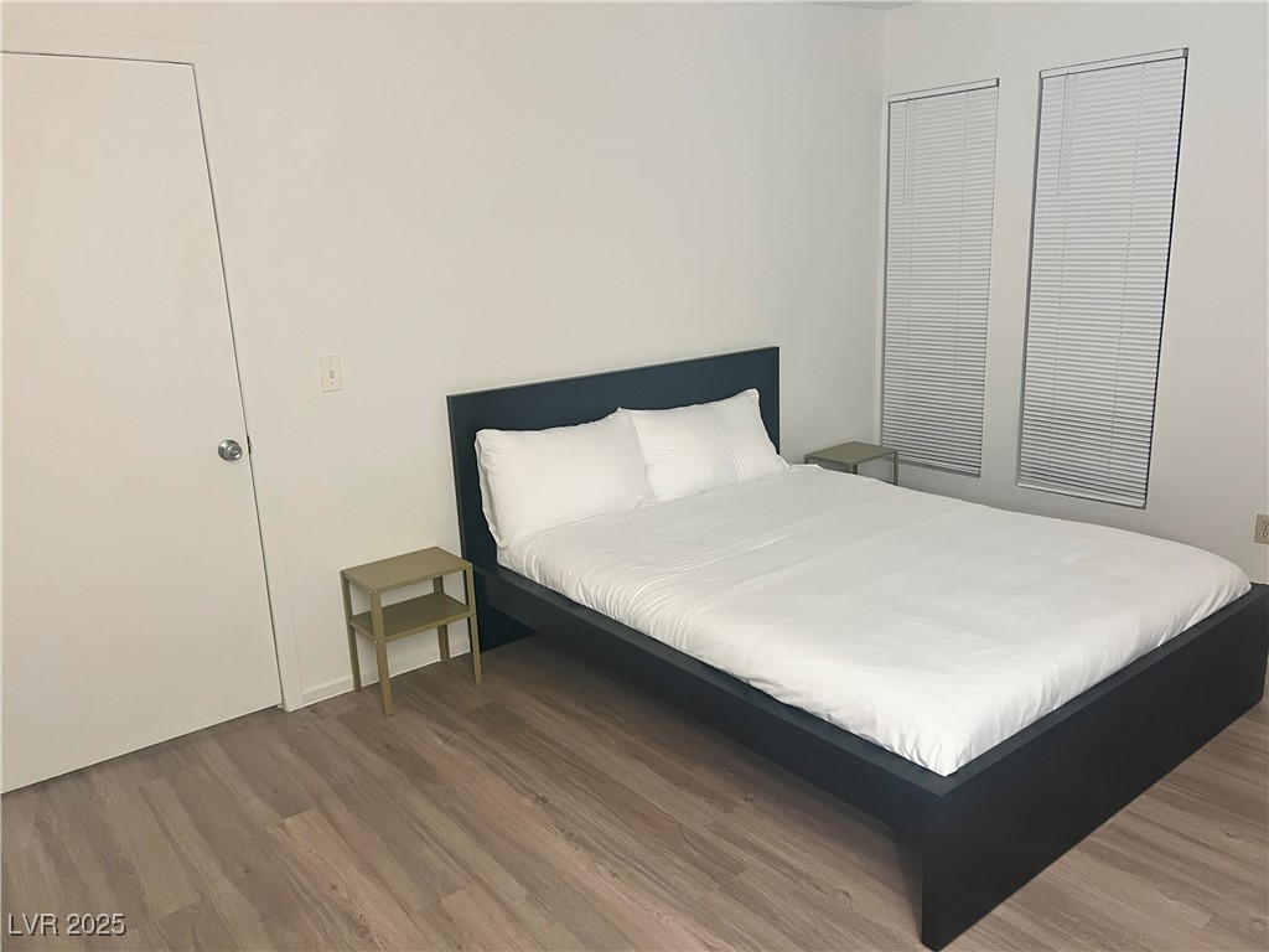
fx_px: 953
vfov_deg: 53.1
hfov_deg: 67.3
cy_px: 476
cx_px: 634
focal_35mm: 26
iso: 400
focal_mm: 5.7
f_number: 1.5
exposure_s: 1/40
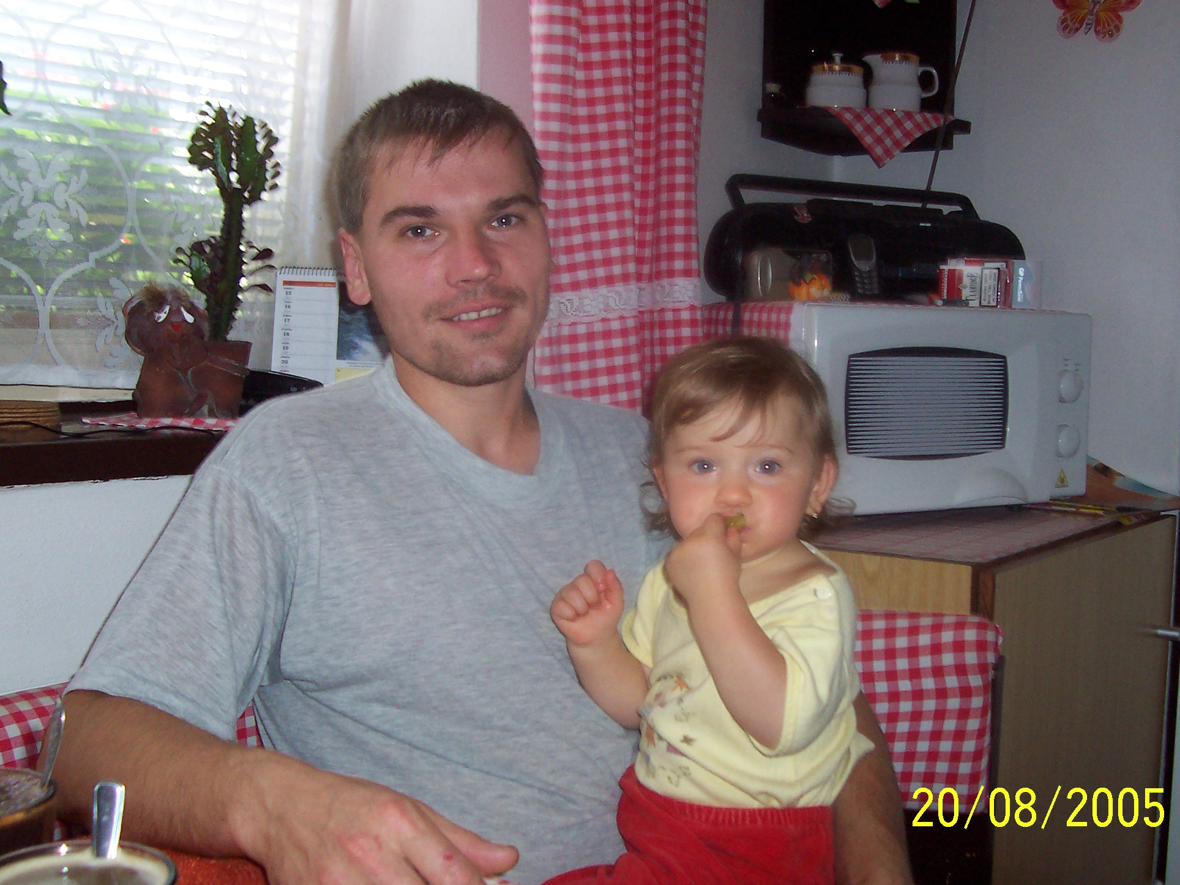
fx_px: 1329
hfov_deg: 47.9
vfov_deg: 36.8
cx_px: 611
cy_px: 458
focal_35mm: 39
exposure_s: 1/60
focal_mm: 5.6
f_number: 2.8
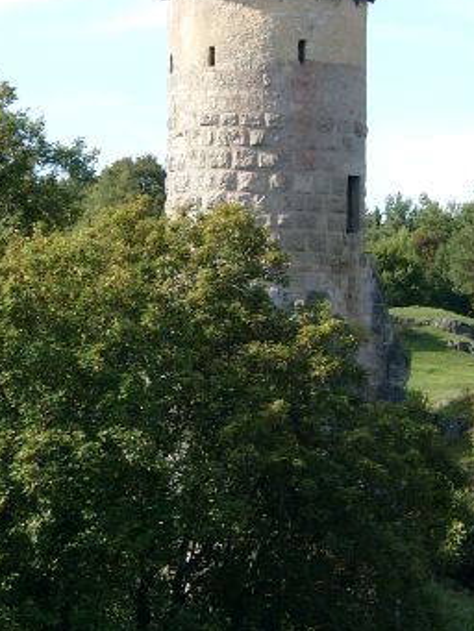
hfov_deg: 8.4
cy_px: 246
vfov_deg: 11.2
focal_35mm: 176
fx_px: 3211
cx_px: 257
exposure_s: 1/252
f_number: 4
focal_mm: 20.74
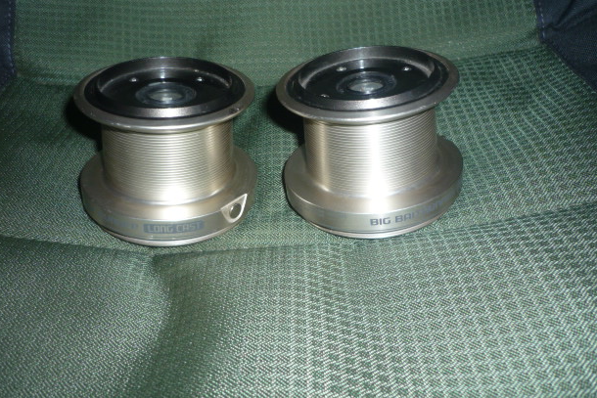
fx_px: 597
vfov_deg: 36.9
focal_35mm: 36
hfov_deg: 53.1
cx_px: 286
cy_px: 196
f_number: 2.8
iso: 100
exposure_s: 1/30
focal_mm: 5.5
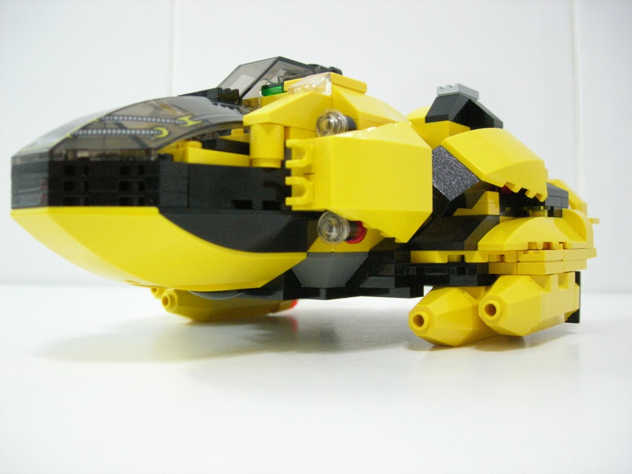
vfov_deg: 37.7
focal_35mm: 38
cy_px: 237
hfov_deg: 49.0
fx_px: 694
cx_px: 316
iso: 400
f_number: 2.8
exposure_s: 1/27
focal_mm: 7.8
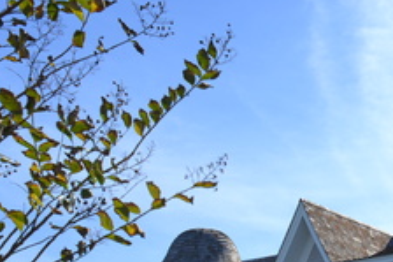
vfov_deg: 15.5
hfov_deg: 21.8
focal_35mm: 83
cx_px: 527
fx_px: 905
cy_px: 353
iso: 100
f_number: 8
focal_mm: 20
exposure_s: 1/250
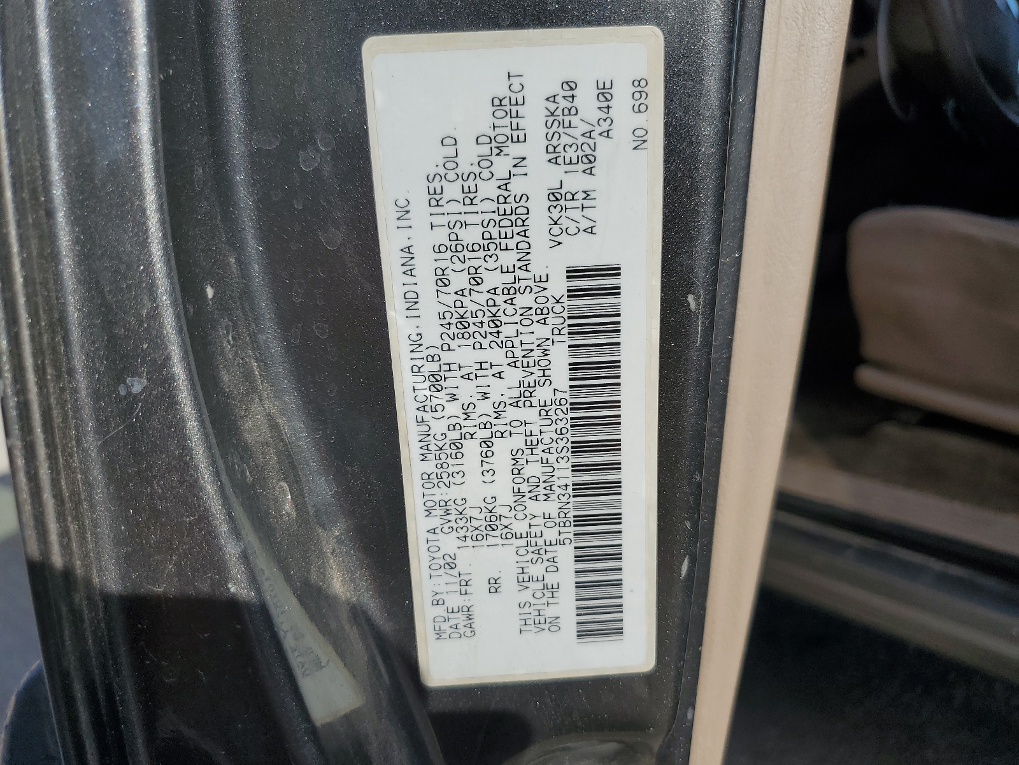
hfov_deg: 67.3
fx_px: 765
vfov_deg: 53.1
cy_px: 382
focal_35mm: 26
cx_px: 510
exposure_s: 1/5000
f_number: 1.5
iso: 50
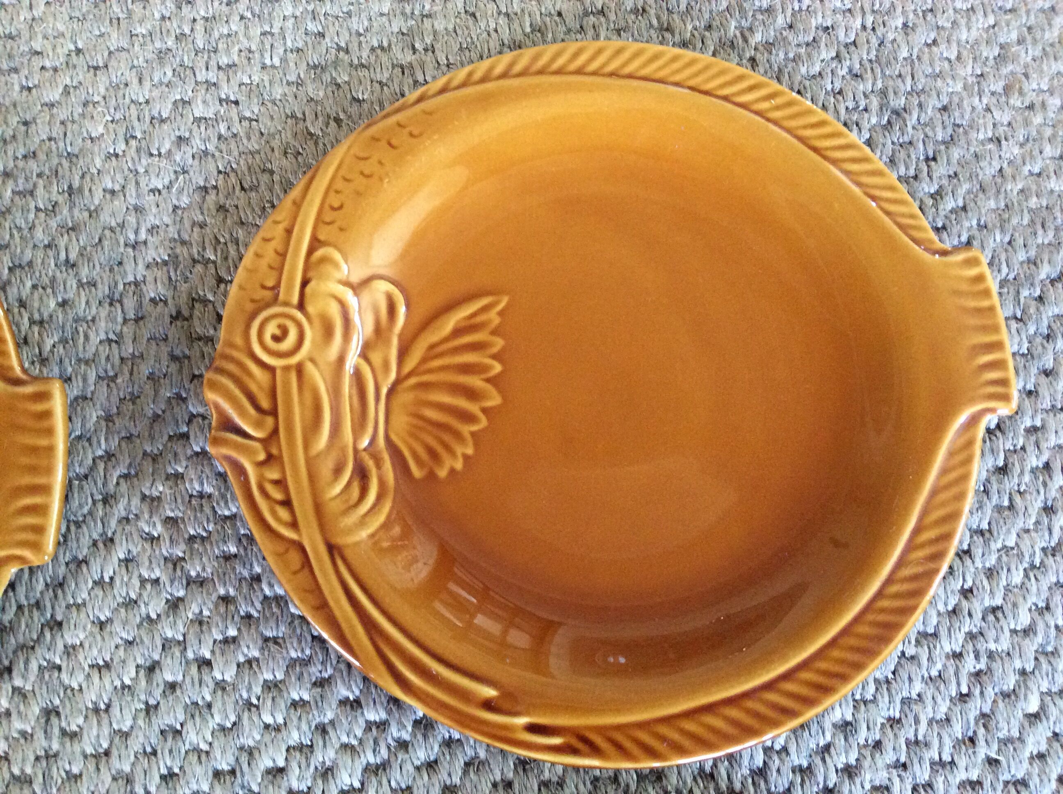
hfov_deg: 56.9
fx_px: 981
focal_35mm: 32
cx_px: 532
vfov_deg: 44.1
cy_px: 397
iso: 320
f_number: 2.4
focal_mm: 3.3
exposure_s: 1/25
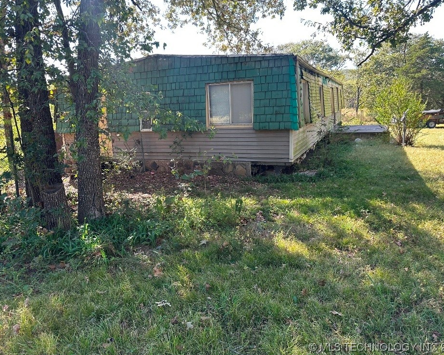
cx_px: 220
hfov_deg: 66.0
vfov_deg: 54.9
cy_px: 173
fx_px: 342
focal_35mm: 26
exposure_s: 1/351
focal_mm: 6.86
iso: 80
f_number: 1.78
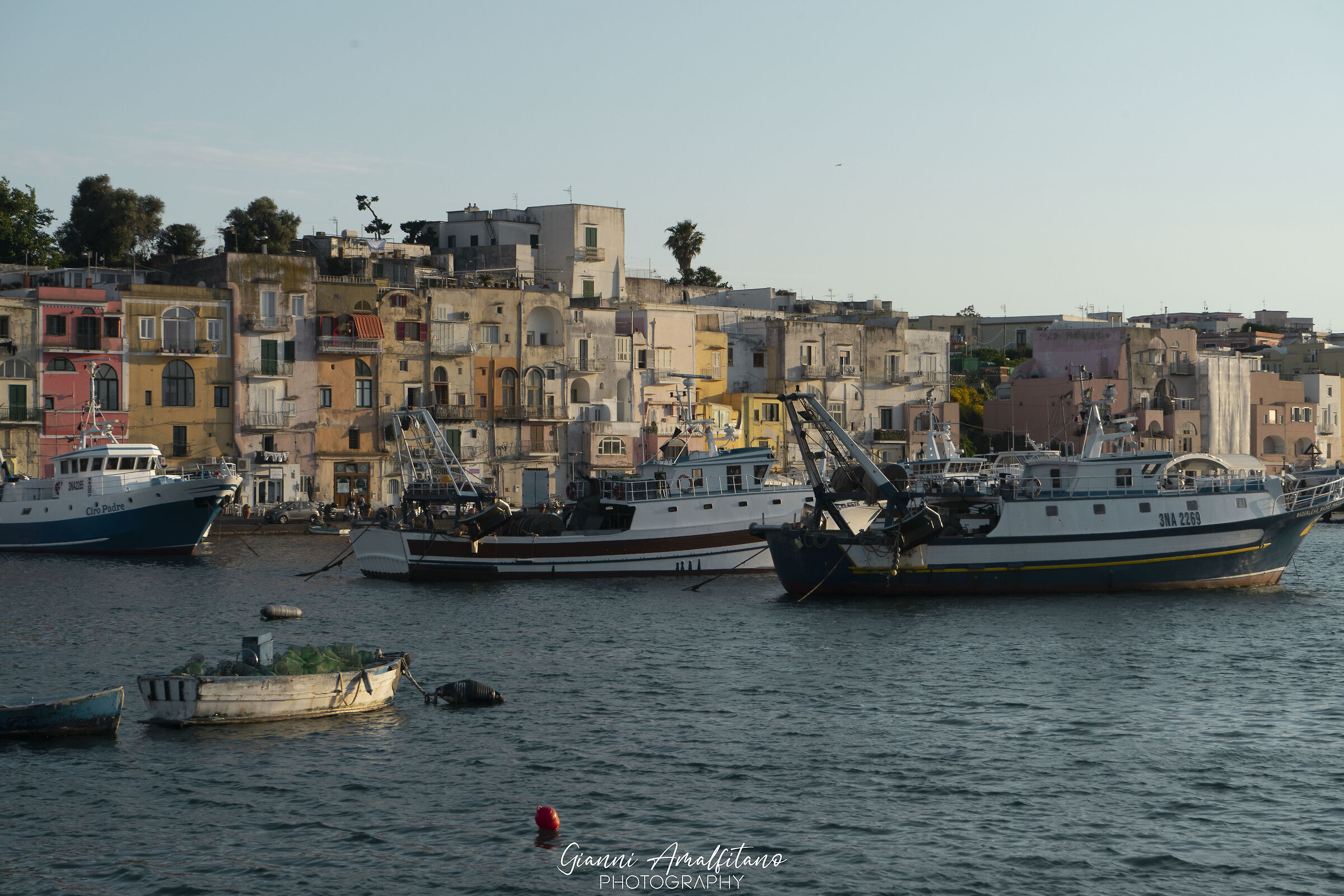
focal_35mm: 70
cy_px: 448
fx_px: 2613
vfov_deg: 19.5
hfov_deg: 28.8
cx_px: 672
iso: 200
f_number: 14
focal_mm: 70
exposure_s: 1/160
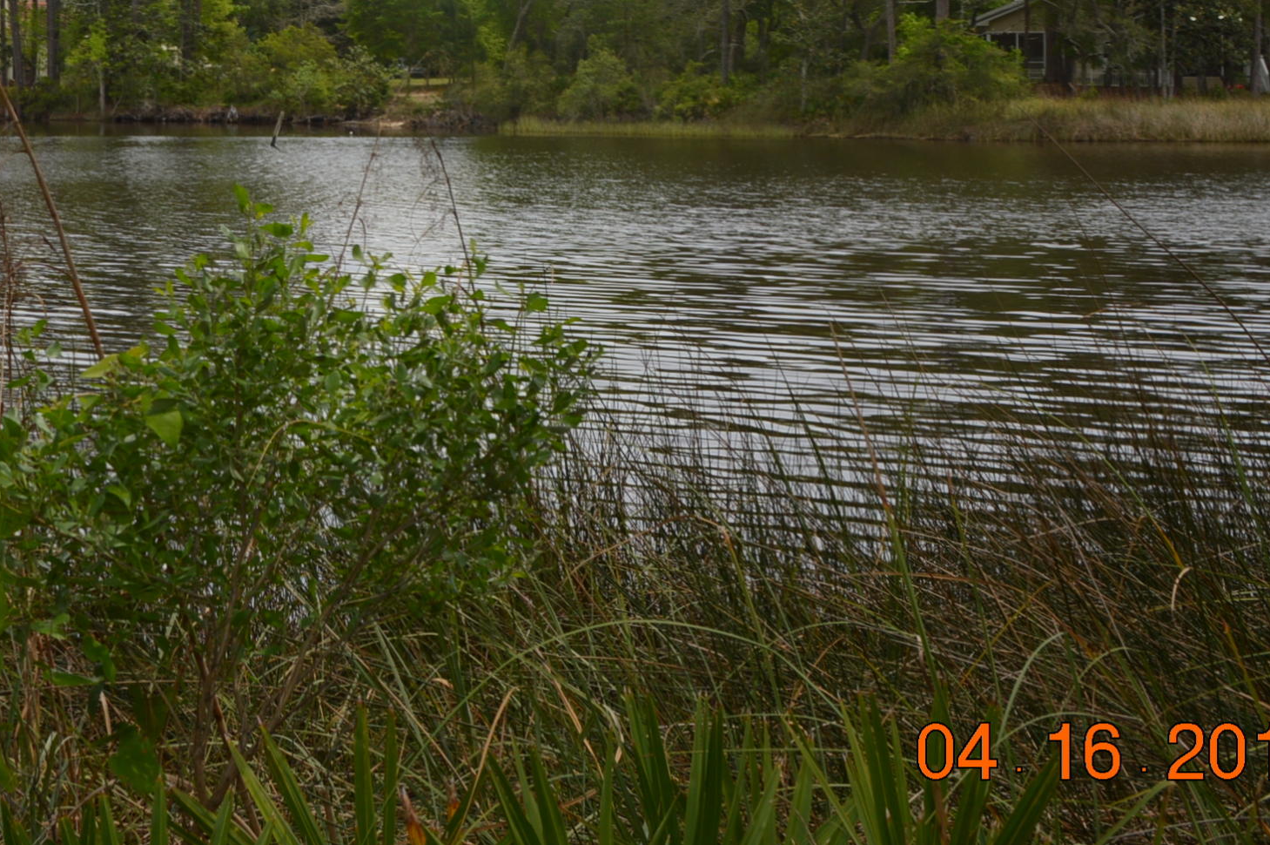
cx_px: 269
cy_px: 11
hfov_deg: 26.9
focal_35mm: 74
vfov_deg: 18.0
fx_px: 2608
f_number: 10
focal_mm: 24
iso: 100
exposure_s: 1/200
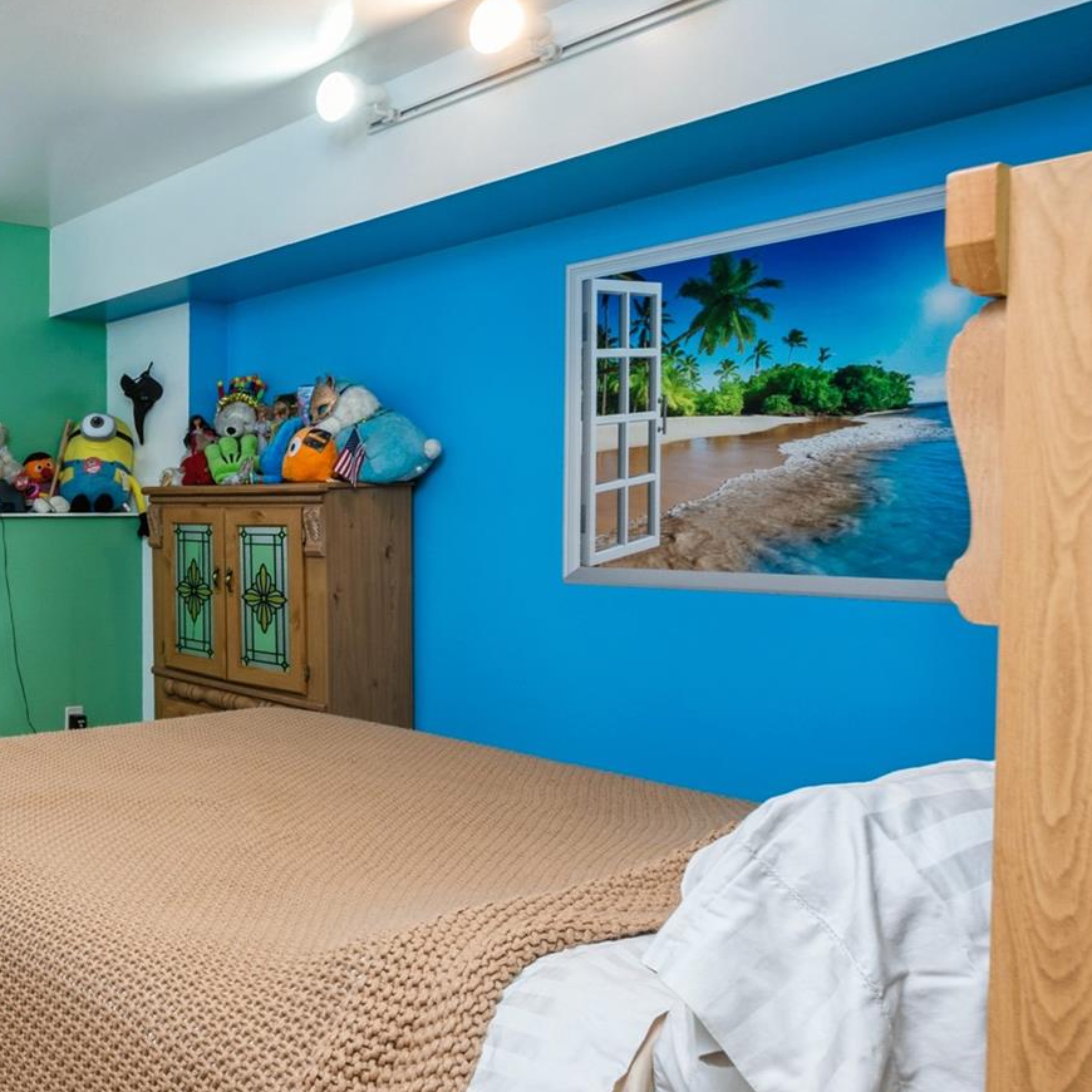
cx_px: -95
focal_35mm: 28
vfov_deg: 56.5
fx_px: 999
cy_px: 689
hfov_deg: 44.5
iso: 200
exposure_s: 1/3
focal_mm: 14
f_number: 11
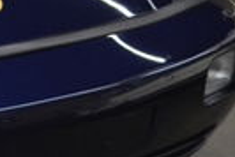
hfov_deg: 7.8
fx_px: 1581
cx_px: -352
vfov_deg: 5.6
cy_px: -65
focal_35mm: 242
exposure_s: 1/60
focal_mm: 28
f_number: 4.5
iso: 560
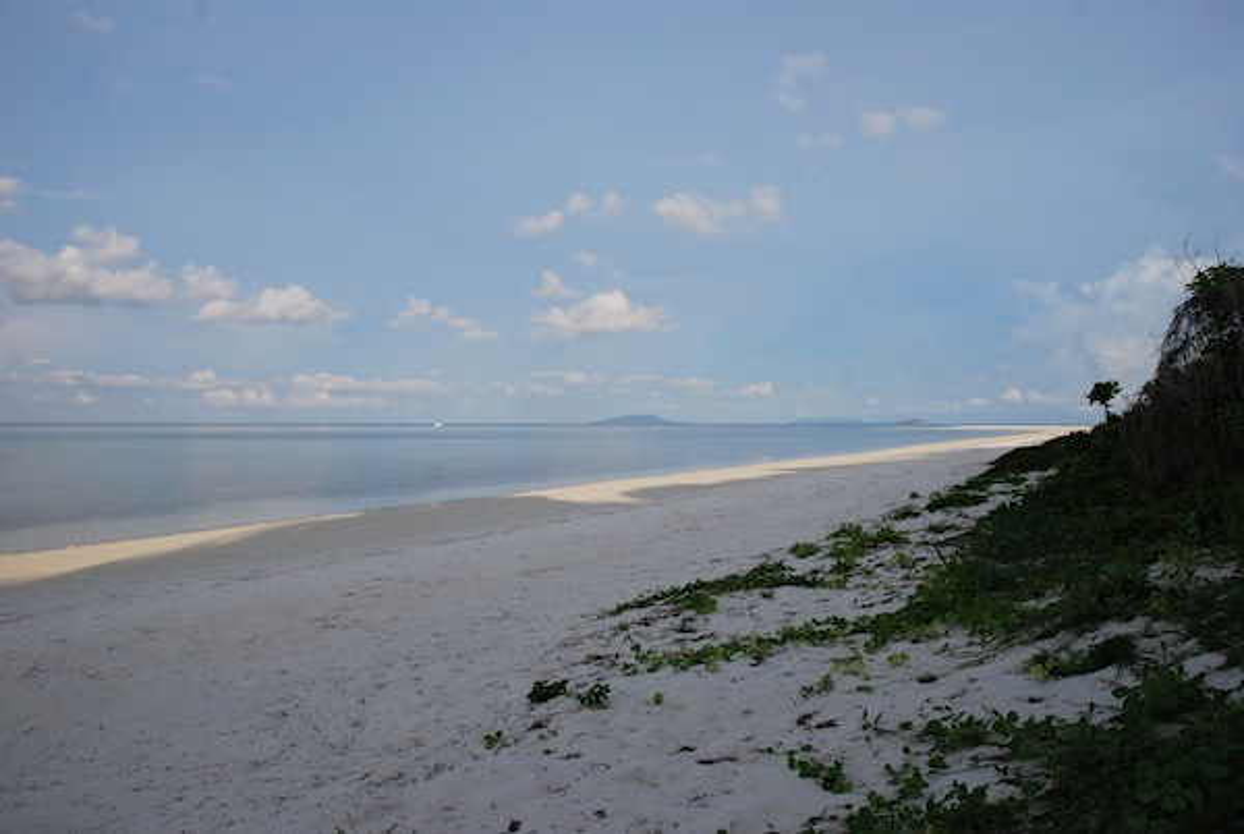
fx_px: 934
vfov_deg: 48.1
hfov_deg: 67.3
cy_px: 417
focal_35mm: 27
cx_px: 622
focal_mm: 18
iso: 100
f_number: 7.1
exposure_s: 1/200
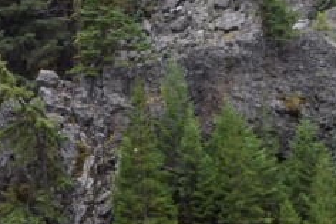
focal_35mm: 338
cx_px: -192
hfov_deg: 6.0
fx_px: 3152
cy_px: 156
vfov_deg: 4.1
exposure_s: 1/200
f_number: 8
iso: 400
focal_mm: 52
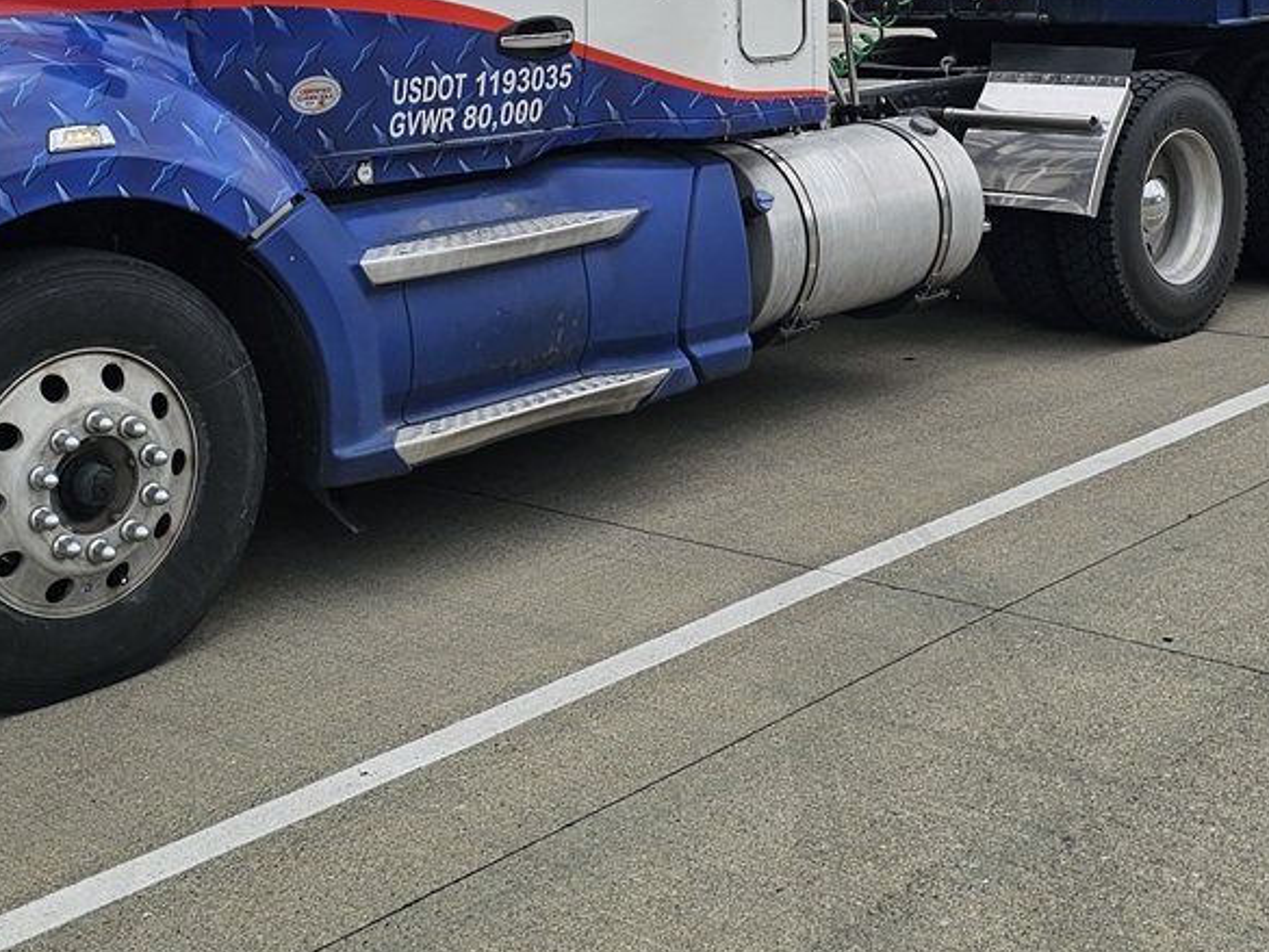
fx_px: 2163
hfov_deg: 32.7
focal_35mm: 59
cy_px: 79
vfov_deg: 24.1
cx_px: 701
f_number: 1.7
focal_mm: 6.3
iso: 10
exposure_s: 1/1114
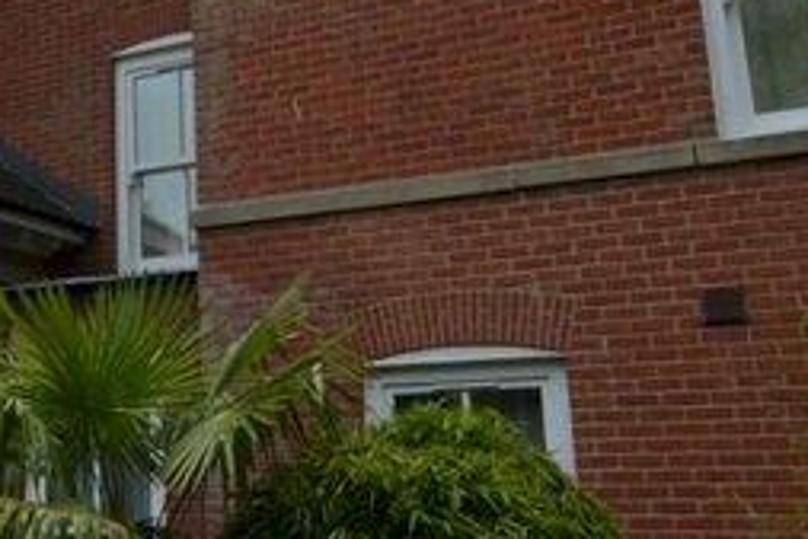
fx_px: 1302
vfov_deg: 23.2
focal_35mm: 58
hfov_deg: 32.0
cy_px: 140
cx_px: 13
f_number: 8
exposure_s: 1/2500
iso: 1600
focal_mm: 14
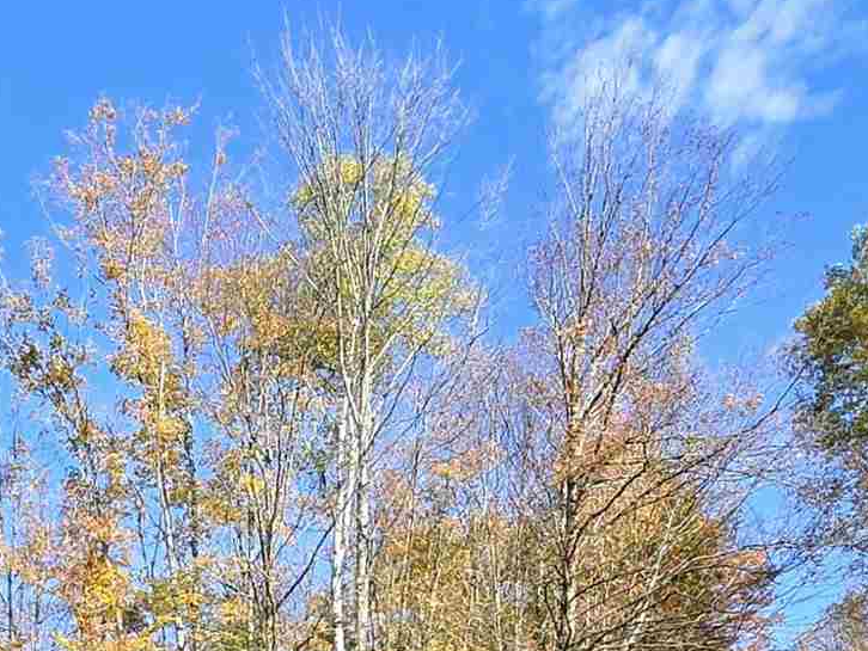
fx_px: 1380
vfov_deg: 22.4
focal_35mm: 55
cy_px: 947
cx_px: 183
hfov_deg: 34.0
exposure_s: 1/947
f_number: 1.9
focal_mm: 2.2
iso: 40
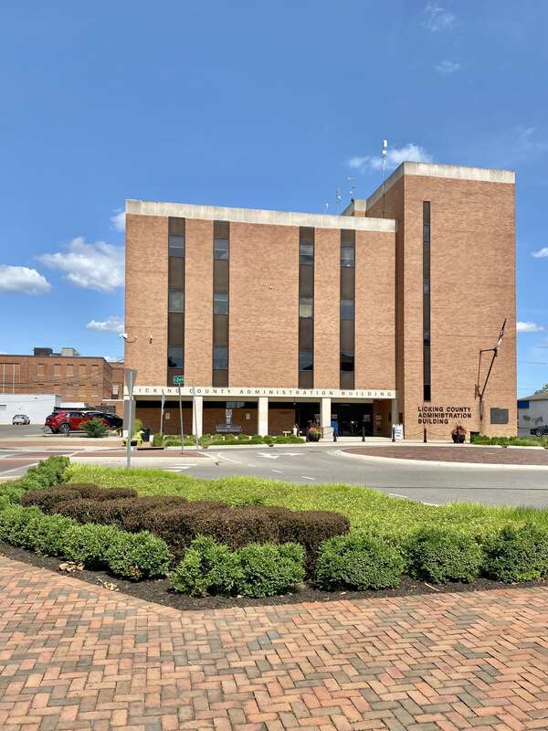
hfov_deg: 53.1
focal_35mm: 26
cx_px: 274
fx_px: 549
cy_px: 366
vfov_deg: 67.3
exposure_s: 1/2890
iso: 32
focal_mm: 4.25
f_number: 1.8
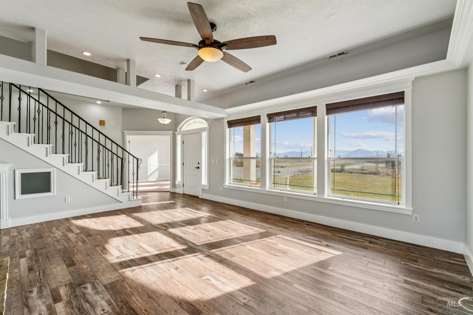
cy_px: 158
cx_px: 236
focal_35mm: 16
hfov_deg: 98.2
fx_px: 205
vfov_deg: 75.1
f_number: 13
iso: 400
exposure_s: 1/25
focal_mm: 15.6
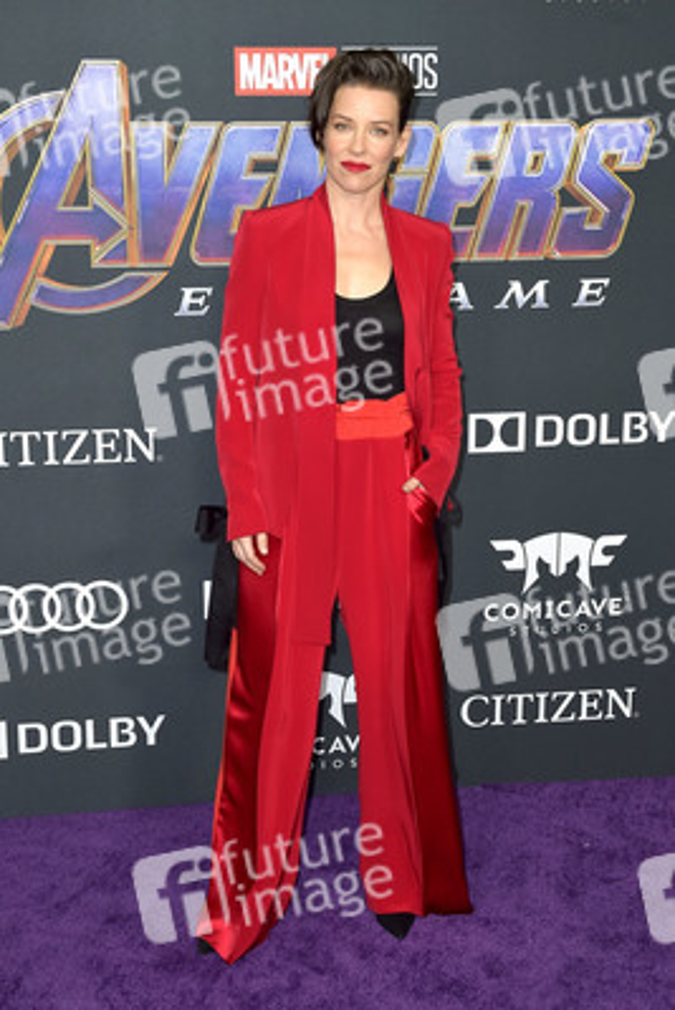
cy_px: 505
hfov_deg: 31.9
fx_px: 1180
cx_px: 338
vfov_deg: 46.4
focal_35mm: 42
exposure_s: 1/250
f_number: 5
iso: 250
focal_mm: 42
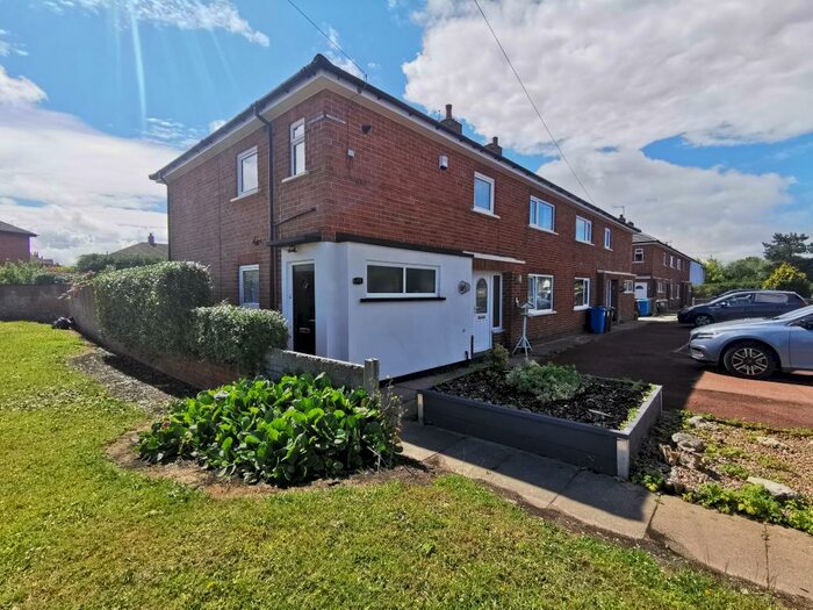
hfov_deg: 94.5
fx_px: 376
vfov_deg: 78.1
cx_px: 406
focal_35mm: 16
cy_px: 305
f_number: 2.2
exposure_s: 1/1597
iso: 50
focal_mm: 2.35
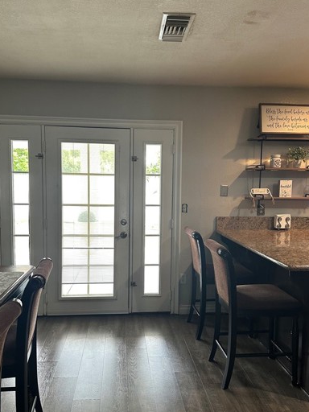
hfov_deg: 46.8
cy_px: 216
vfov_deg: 59.9
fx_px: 357
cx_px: 150
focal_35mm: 30
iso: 200
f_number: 1.78
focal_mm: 6.86
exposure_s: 1/120
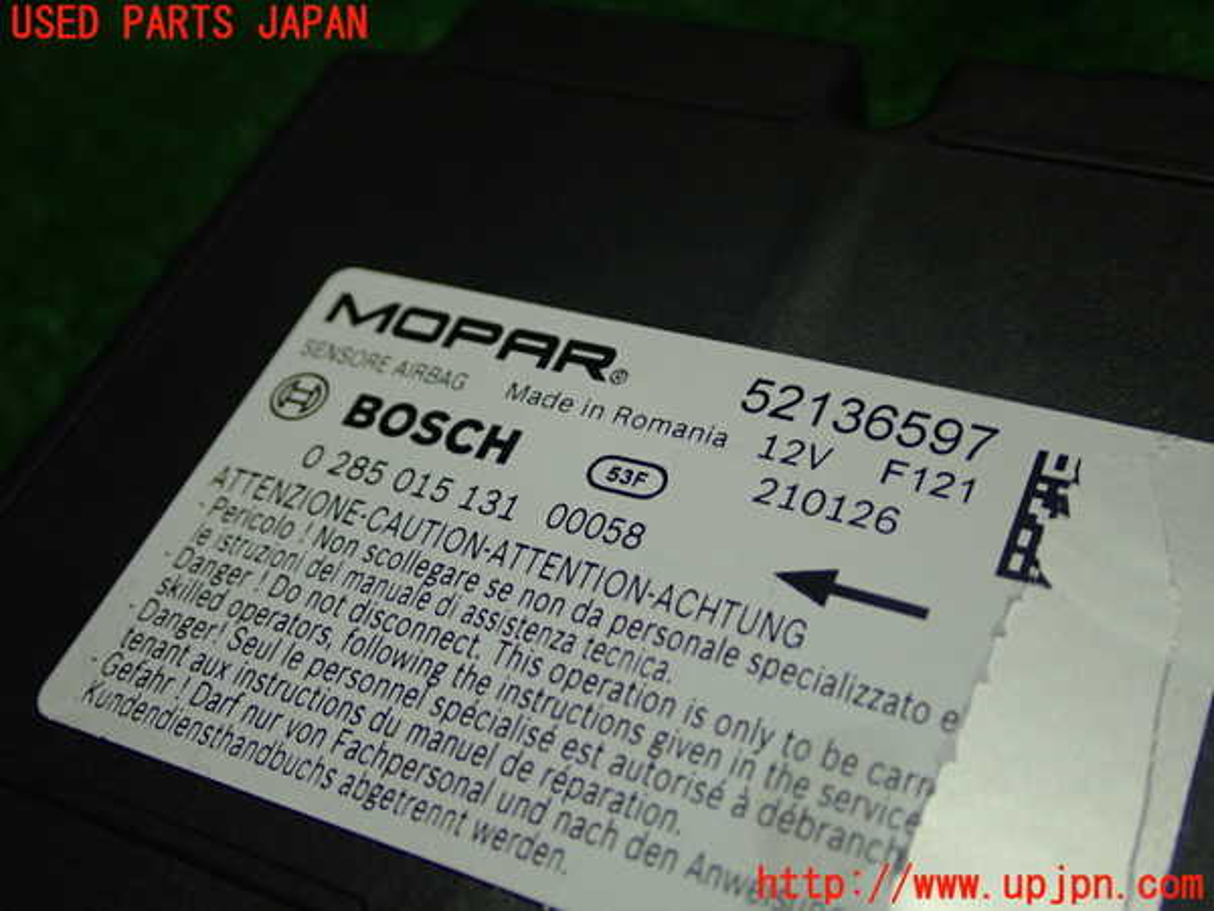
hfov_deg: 42.9
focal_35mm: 44
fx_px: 1543
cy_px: 456
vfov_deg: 32.9
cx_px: 607
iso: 320
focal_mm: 7.84
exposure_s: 1/40
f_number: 2.9
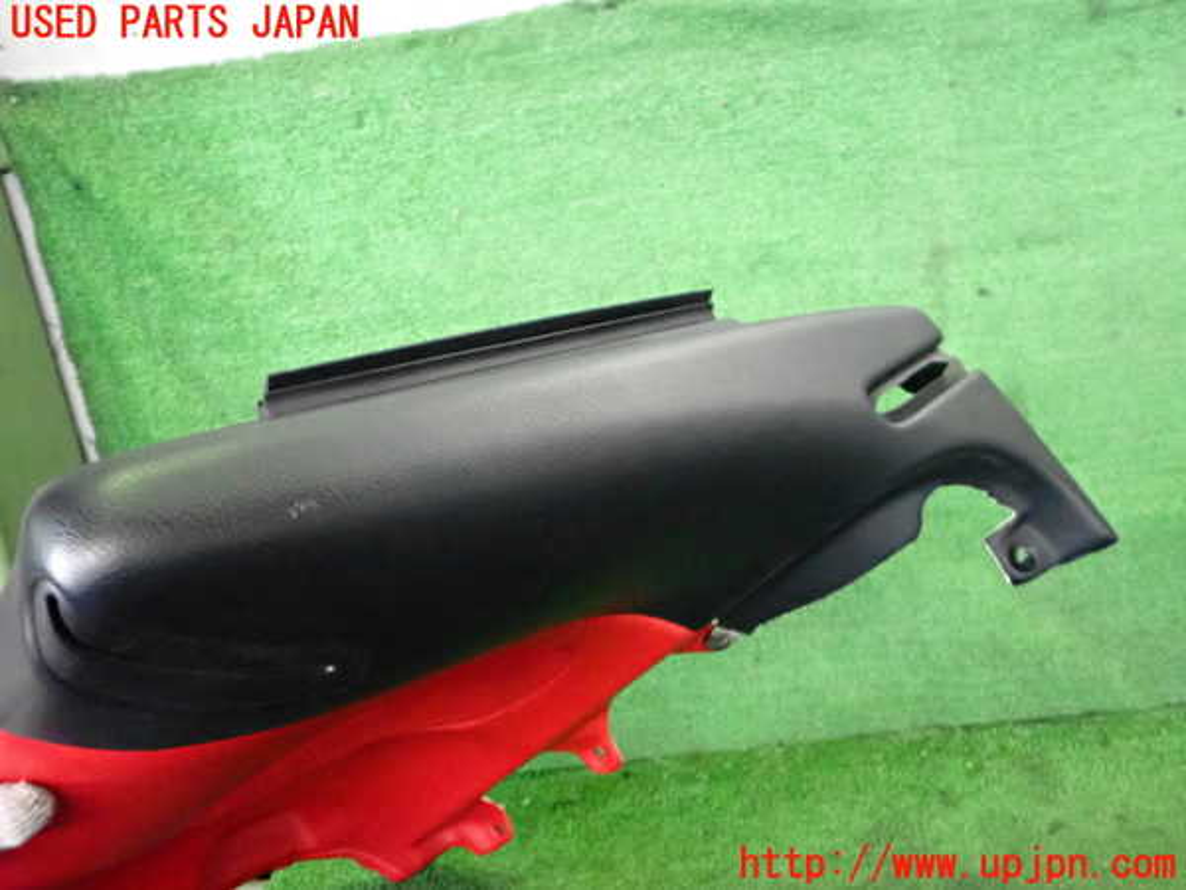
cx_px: 593
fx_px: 1028
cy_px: 445
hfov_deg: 60.0
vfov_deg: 46.8
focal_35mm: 30
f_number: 2.3
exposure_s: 1/160
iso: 3200
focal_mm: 5.4
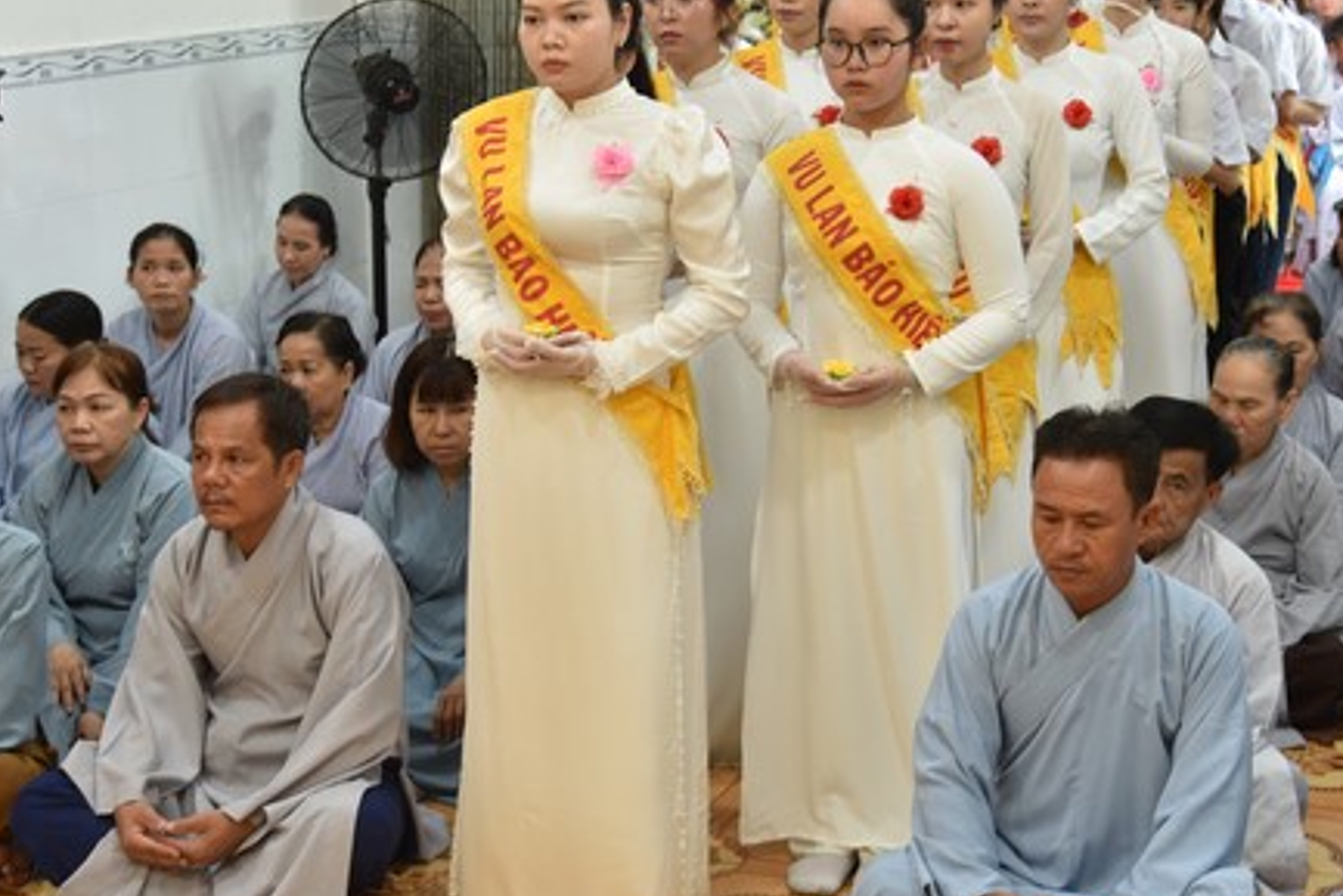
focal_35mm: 75
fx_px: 2799
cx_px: 779
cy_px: 267
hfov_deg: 26.9
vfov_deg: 18.1
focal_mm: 50
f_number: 4
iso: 450
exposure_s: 1/60
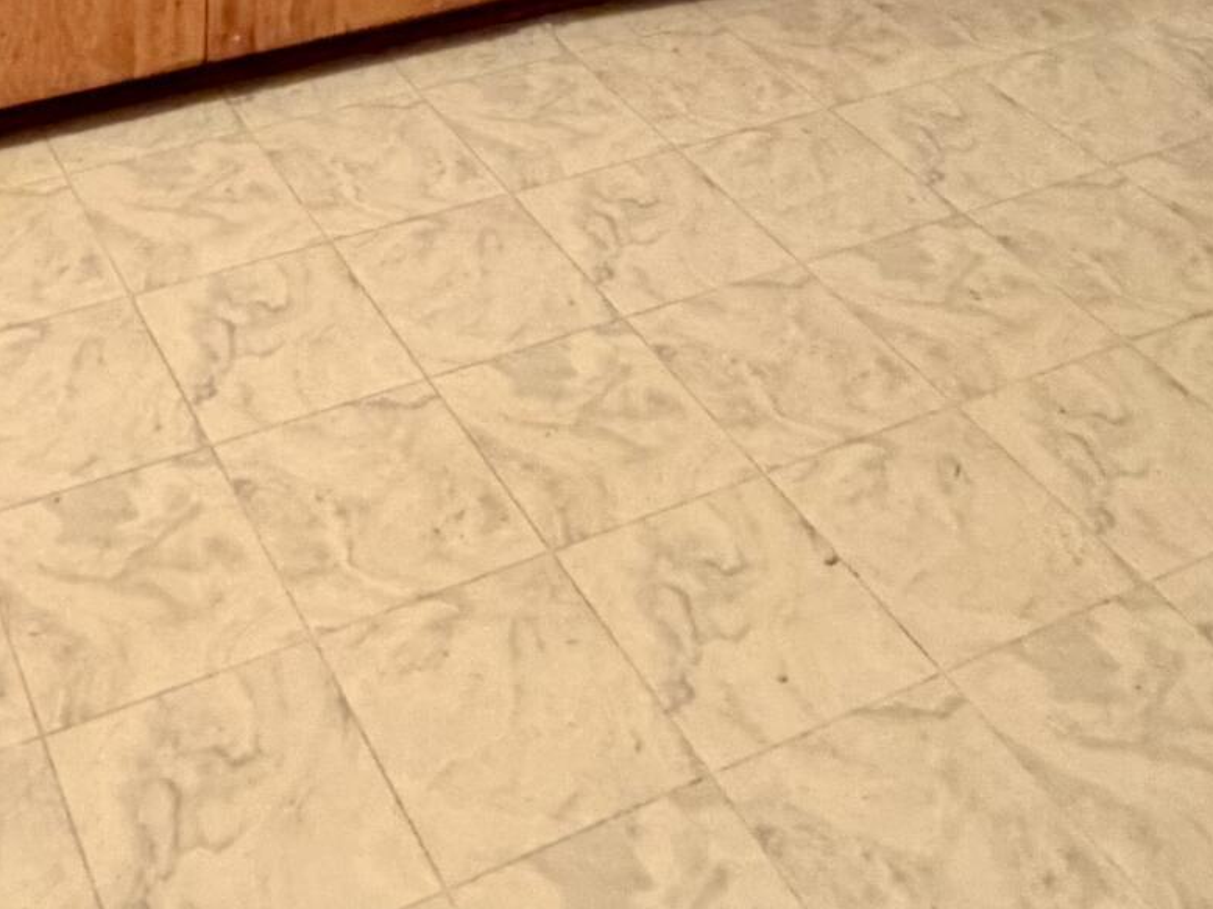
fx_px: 1892
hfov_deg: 34.8
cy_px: -692
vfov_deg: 20.1
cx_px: 315
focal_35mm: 54
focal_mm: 2.22
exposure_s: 1/60
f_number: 2.2
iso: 400
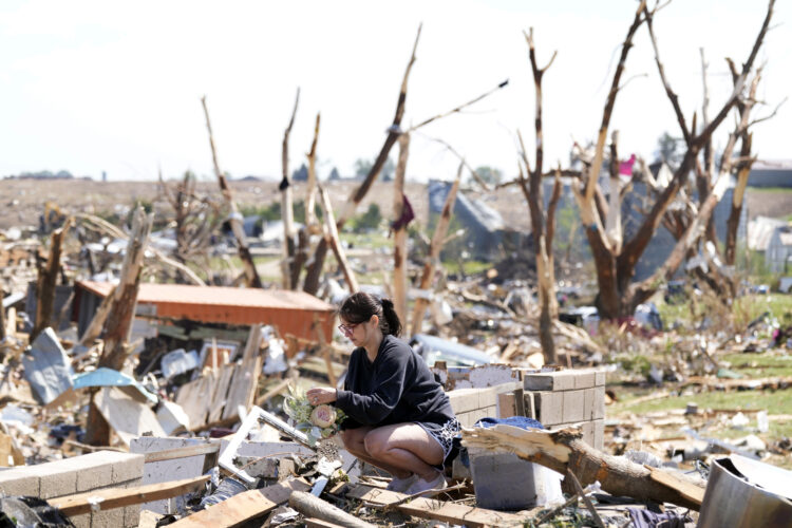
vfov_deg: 9.1
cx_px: 396
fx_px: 3300
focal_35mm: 150
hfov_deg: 13.7
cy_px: 264
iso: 400
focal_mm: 150
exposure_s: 1/800
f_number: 5.6
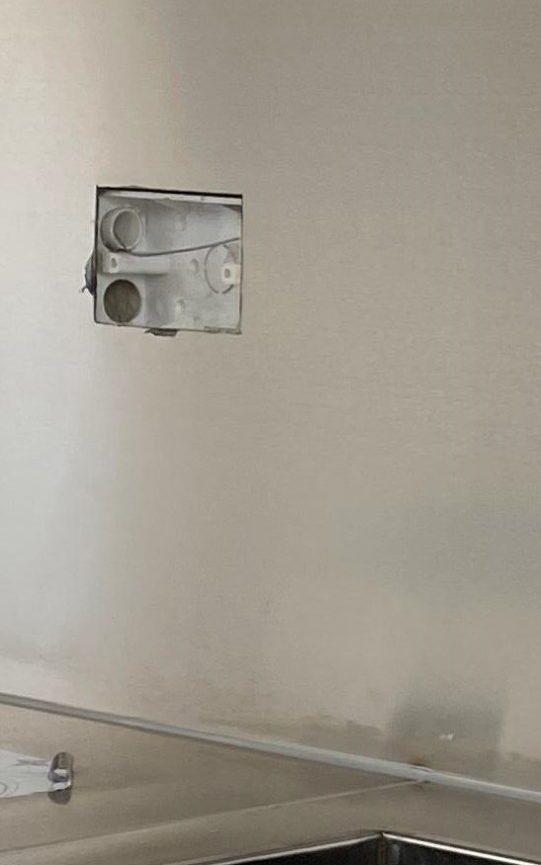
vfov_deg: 16.4
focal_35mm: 127
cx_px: 1177
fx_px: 2995
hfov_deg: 9.5
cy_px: 547
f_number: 1.8
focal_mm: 4.25
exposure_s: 1/122
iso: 32
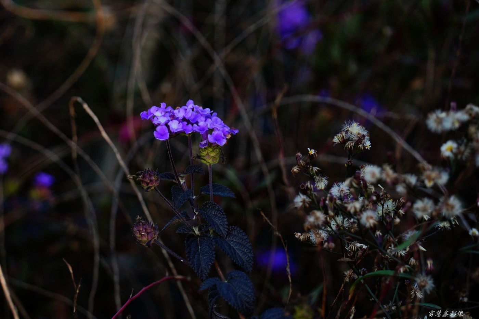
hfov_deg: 10.3
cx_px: 240
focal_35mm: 200
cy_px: 160
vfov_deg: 6.9
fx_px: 2661
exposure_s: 1/500
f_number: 5.6
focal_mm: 200
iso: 400
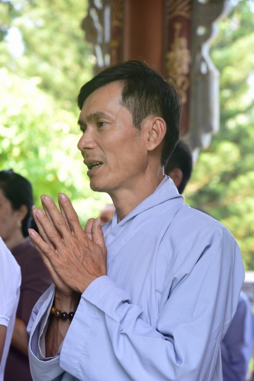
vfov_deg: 19.4
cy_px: 190
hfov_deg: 13.1
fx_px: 1110
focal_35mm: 105
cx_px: 127
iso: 320
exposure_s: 1/50
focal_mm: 105
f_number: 6.3
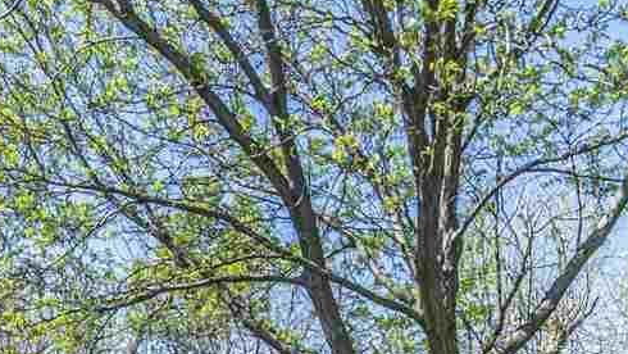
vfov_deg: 23.7
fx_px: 683
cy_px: 518
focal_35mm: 41
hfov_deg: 48.2
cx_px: 188
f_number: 8
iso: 100
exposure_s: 1/250
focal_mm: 10
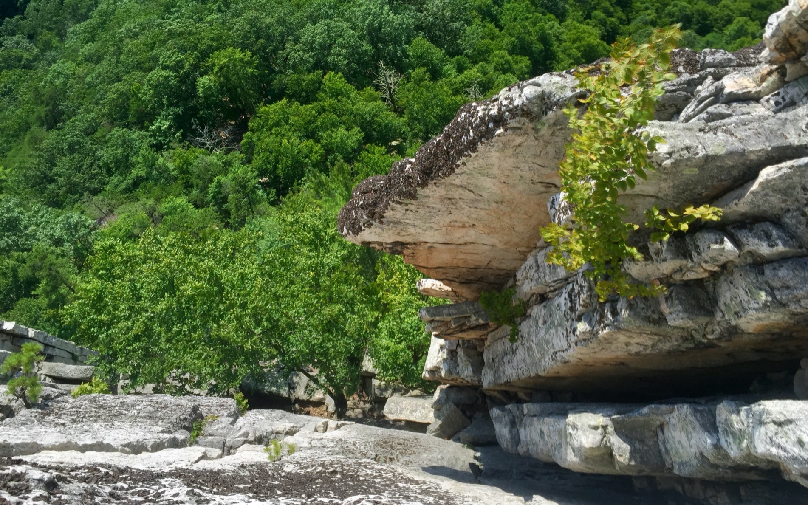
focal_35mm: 31
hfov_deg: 61.2
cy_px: 215
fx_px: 683
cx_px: 406
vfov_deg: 40.5
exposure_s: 1/3049
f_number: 2.2
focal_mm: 4.15
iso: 32
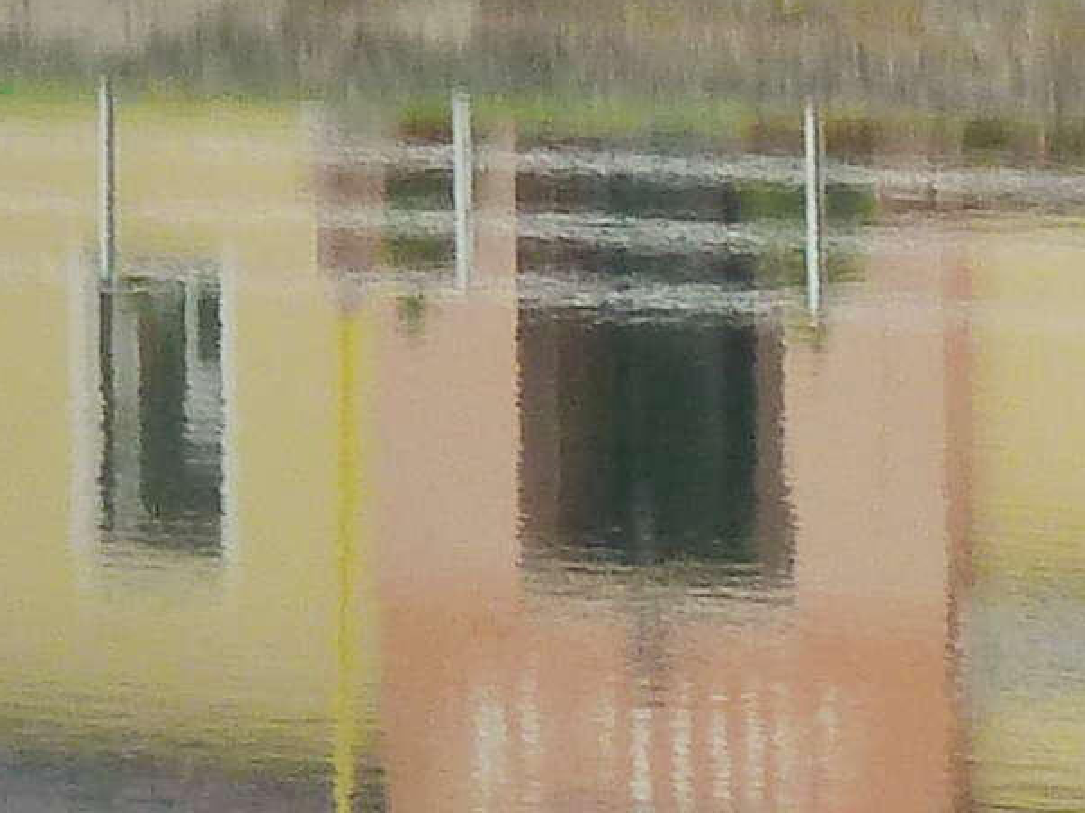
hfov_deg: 4.7
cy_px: -475
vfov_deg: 3.5
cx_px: 943
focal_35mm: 418
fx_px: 13099
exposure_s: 1/125
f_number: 4
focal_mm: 10.3
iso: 125
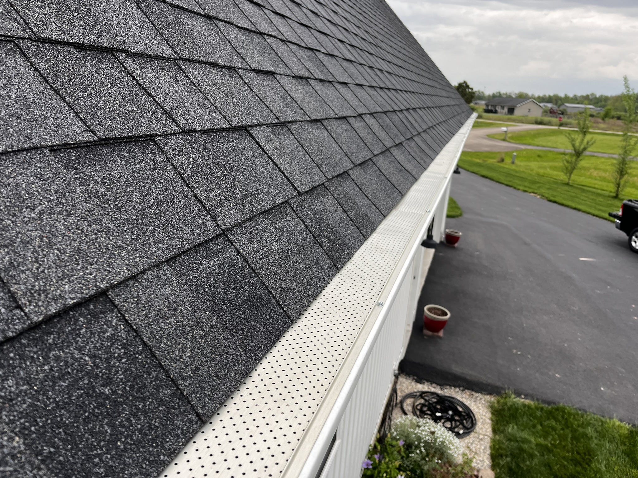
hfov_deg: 67.3
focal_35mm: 26
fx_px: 479
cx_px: 319
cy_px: 239
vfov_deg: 53.1
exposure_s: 1/219
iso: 40
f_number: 1.6
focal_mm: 5.1
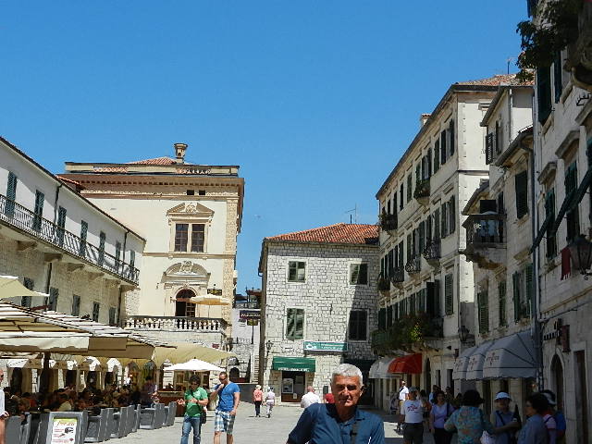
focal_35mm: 45
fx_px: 770
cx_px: 296
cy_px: 222
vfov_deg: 32.2
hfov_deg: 42.1
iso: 160
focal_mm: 8.2
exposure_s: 1/1600
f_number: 4.2
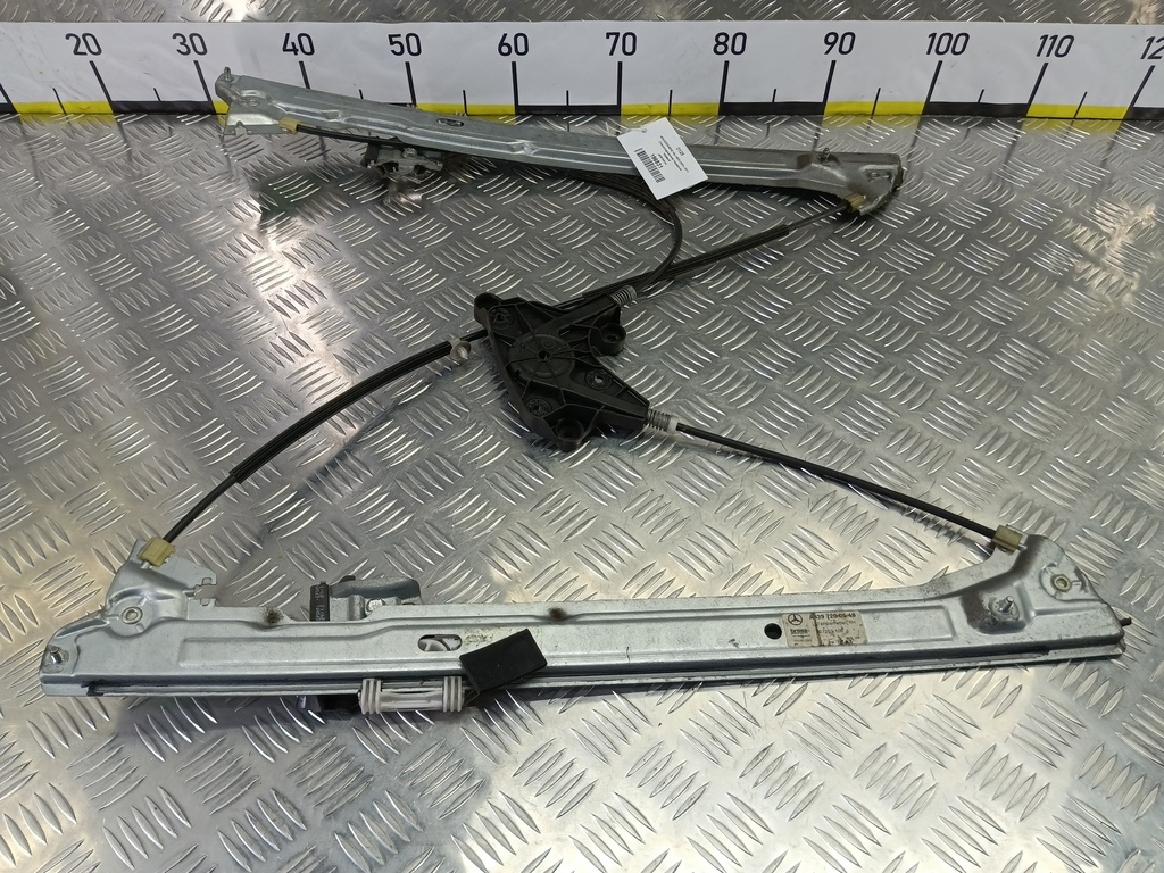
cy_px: 436
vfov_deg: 58.9
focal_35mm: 23
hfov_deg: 73.9
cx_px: 582
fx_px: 773
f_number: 1.6
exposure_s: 1/50
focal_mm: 4.11
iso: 93
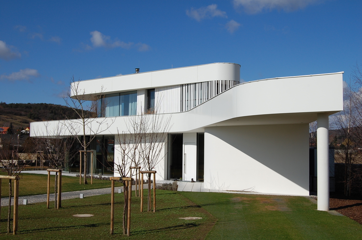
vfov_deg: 28.8
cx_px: 181
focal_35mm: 46
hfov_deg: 42.4
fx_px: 467
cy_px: 120
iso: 200
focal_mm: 31
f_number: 13
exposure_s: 1/640
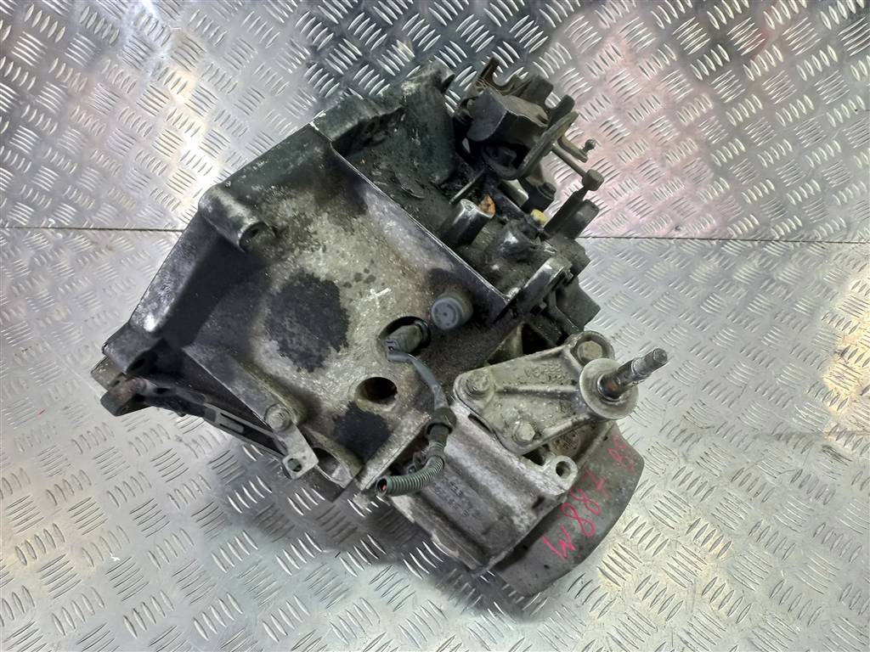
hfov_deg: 69.4
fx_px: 628
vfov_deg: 54.9
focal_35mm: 25
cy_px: 326
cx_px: 435
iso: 125
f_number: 1.8
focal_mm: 4.6
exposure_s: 1/50
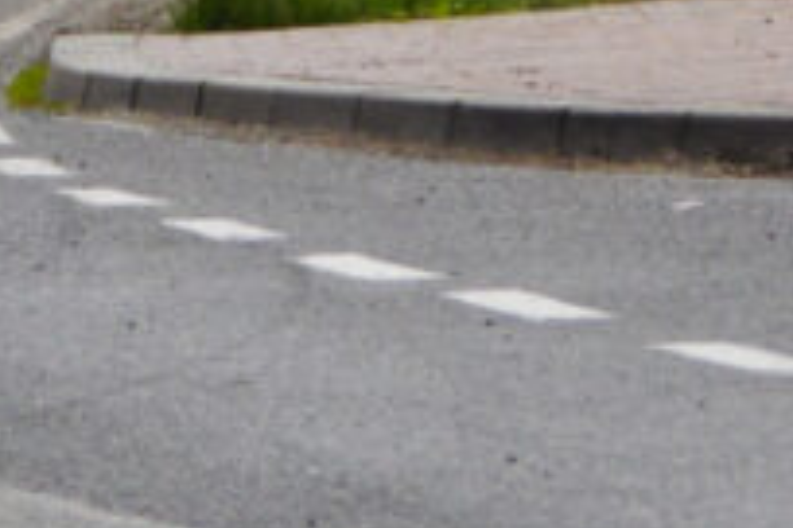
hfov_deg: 2.6
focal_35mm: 791
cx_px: -820
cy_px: -363
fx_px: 17412
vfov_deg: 1.7
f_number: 7.1
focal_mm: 105
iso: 360
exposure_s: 1/2000
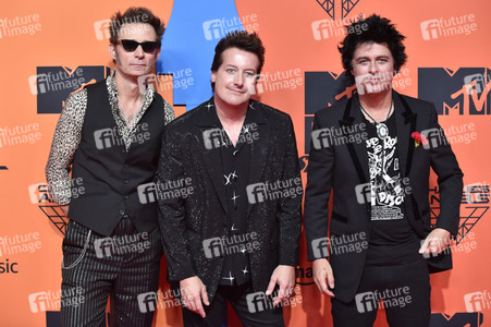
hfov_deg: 25.4
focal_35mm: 80
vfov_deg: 17.0
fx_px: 1090
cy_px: 164
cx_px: 246
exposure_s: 1/320
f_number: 3.5
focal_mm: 80
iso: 2500
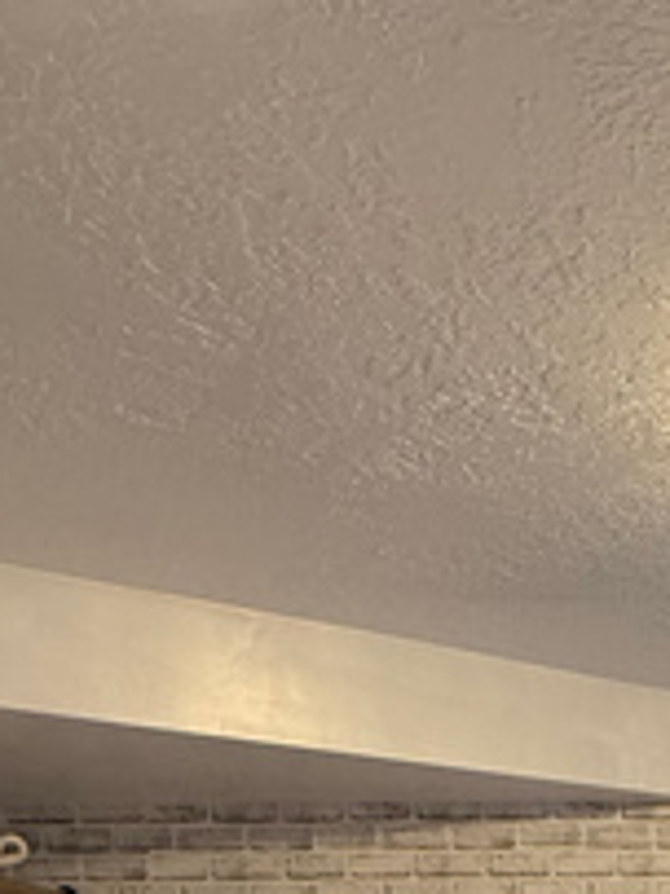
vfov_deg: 27.7
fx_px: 1369
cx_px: 785
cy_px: 1260
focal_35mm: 53
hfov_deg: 25.0
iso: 320
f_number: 2.2
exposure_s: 1/60
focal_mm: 2.22
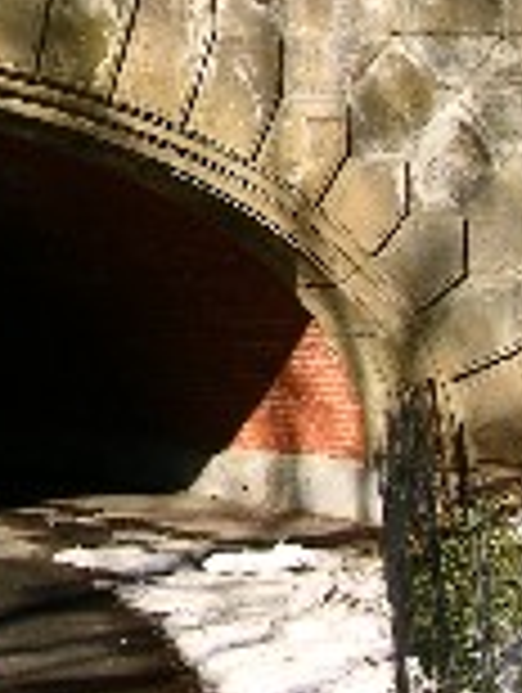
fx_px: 2667
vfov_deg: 14.5
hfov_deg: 10.8
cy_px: -40
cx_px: -259
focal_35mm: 133
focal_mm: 8.9
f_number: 7.1
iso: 50
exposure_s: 1/89.8
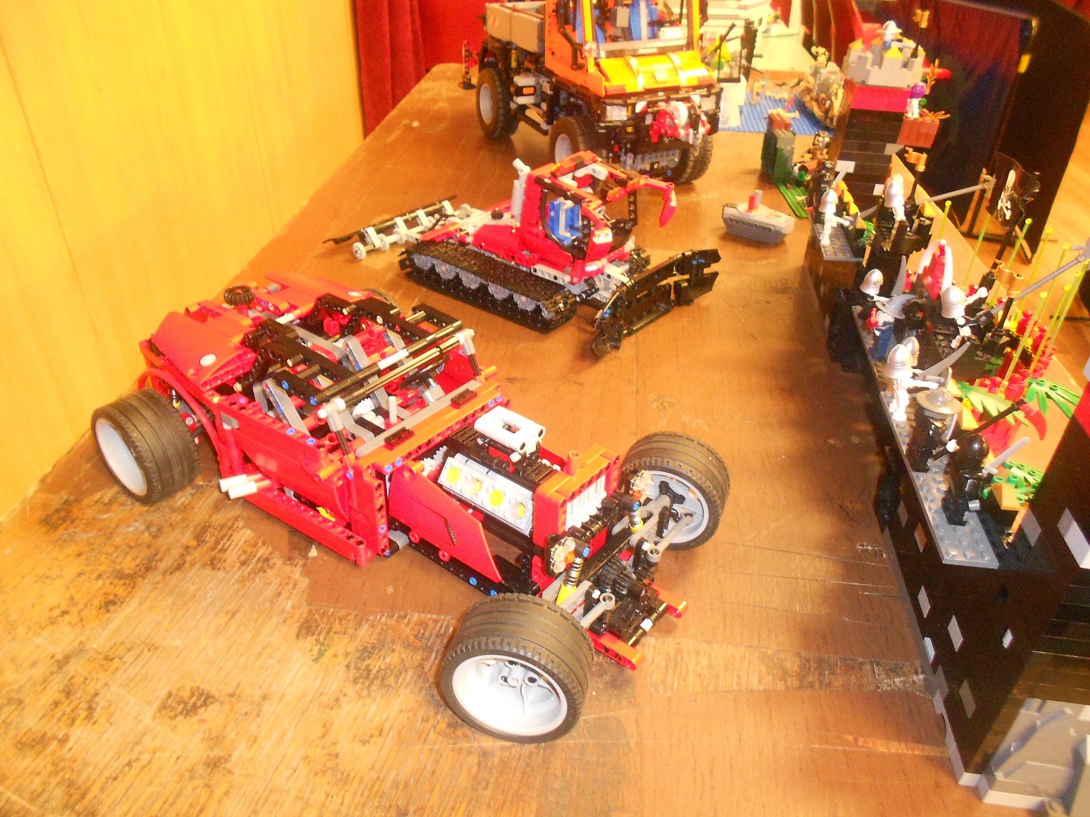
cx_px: 545
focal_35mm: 26
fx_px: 819
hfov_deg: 67.3
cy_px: 408
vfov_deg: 53.1
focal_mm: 4.6
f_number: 3.2
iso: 400
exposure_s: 1/10
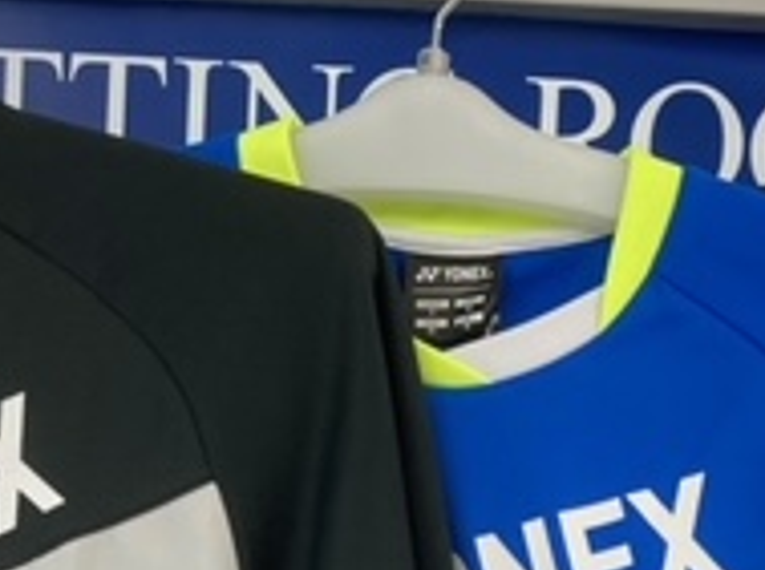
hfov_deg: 20.7
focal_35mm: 95
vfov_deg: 14.4
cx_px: 389
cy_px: 881
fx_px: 2095
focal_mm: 3.99
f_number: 1.8
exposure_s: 1/50
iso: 50
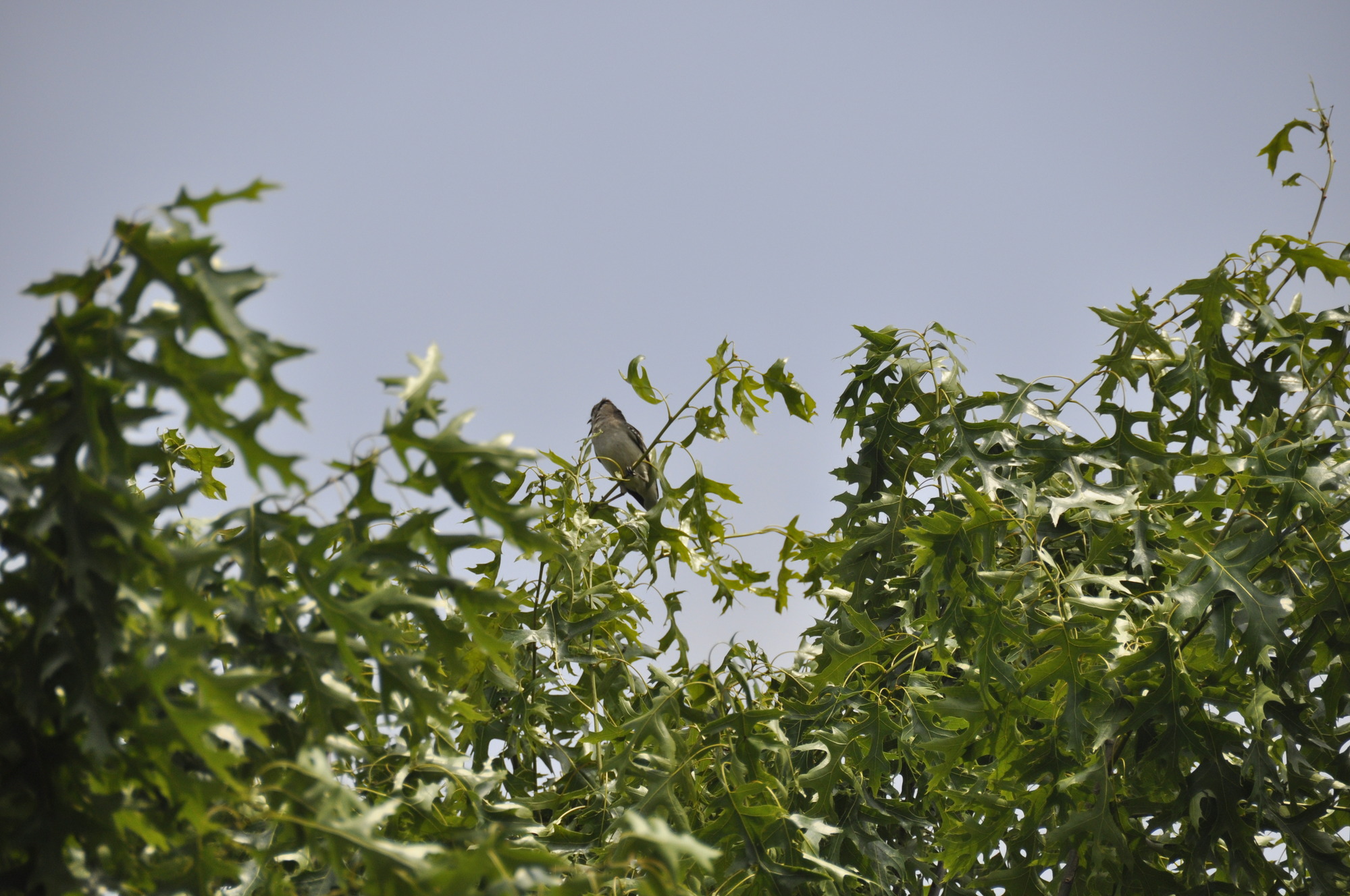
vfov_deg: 4.6
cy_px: 448
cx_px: 675
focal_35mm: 300
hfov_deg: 6.9
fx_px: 11237
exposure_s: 1/800
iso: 400
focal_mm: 200
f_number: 5.6
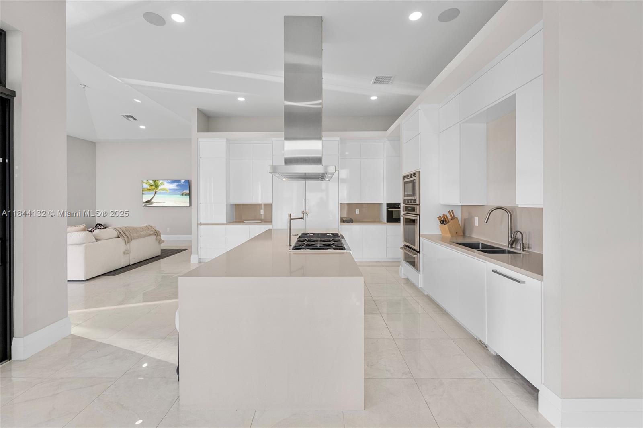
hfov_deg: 104.3
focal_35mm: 14
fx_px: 250
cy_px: 214
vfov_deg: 81.2
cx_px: 322
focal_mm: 14
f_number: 6.3
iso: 500
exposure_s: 1/50
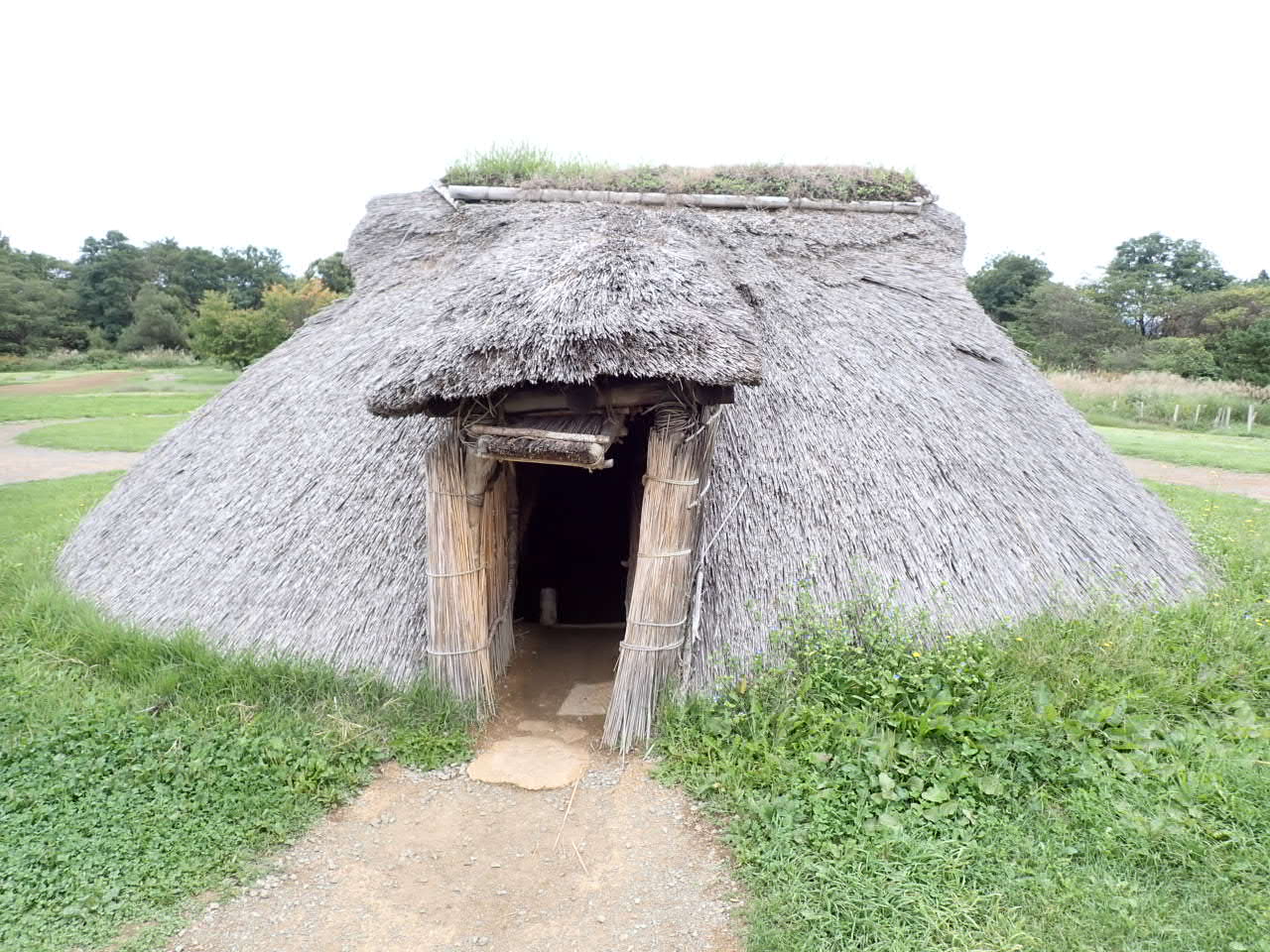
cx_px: 635
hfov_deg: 69.4
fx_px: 917
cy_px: 476
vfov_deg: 54.9
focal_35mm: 25
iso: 100
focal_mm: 4.5
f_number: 2.8
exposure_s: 1/250
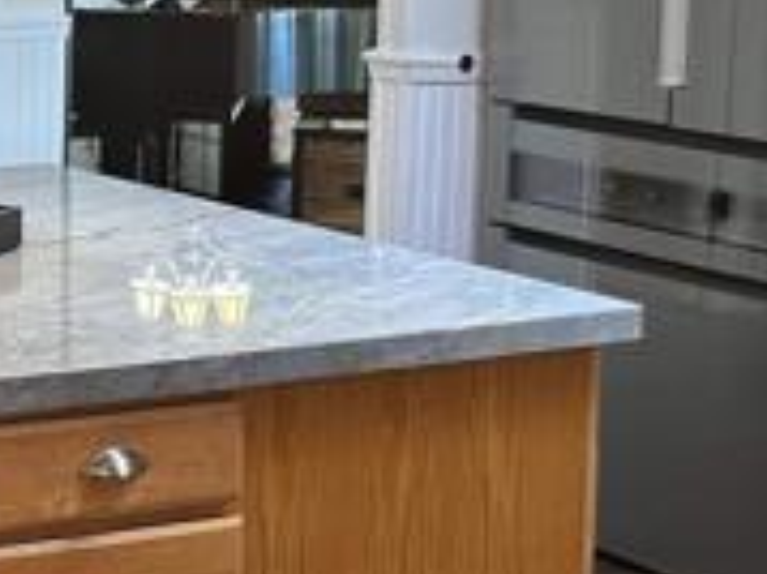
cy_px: -13
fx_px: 1904
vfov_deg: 16.7
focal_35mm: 86
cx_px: -531
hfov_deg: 18.7
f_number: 1.78
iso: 200
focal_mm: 6.86
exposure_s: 1/60
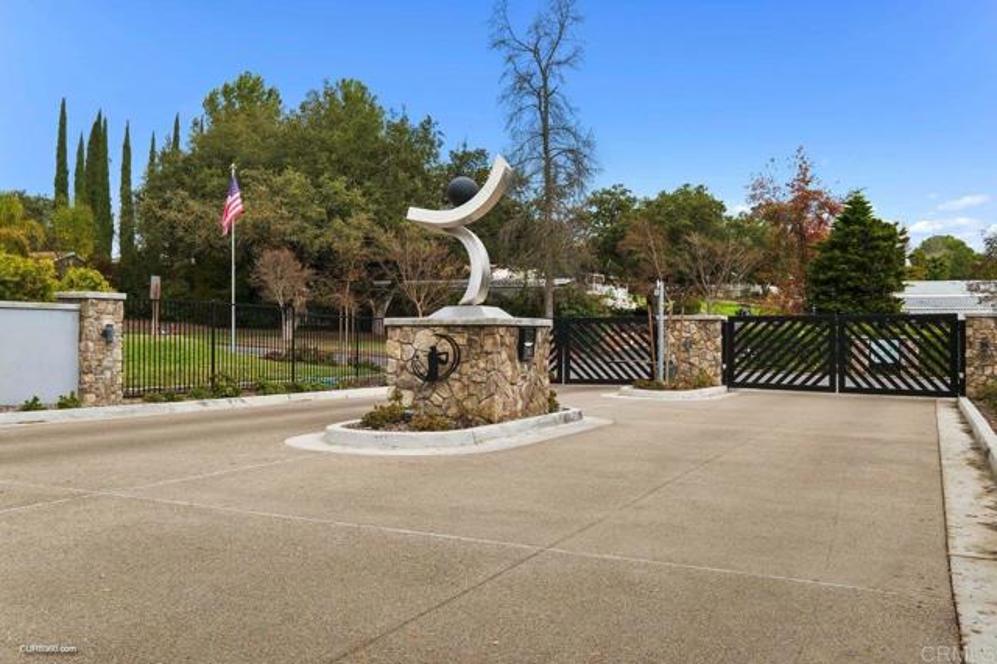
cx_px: 498
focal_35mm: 31
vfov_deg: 42.3
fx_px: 858
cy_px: 332
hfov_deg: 60.3
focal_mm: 20.9
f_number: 8
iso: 400
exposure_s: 1/100
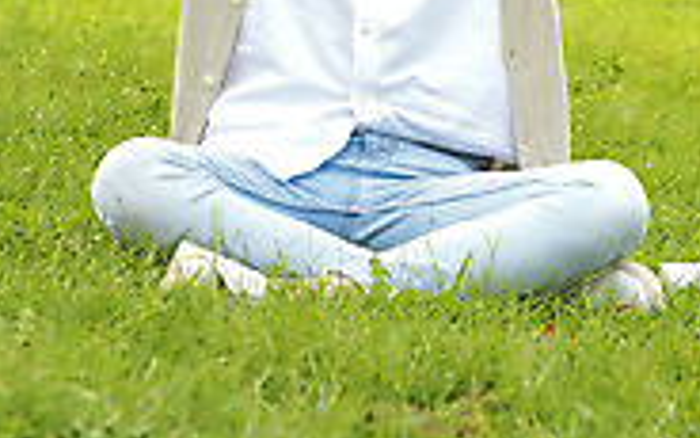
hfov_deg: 8.6
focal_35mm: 244
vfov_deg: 5.3
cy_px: -259
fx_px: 4655
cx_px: 371
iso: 320
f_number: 5
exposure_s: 1/400
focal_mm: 110
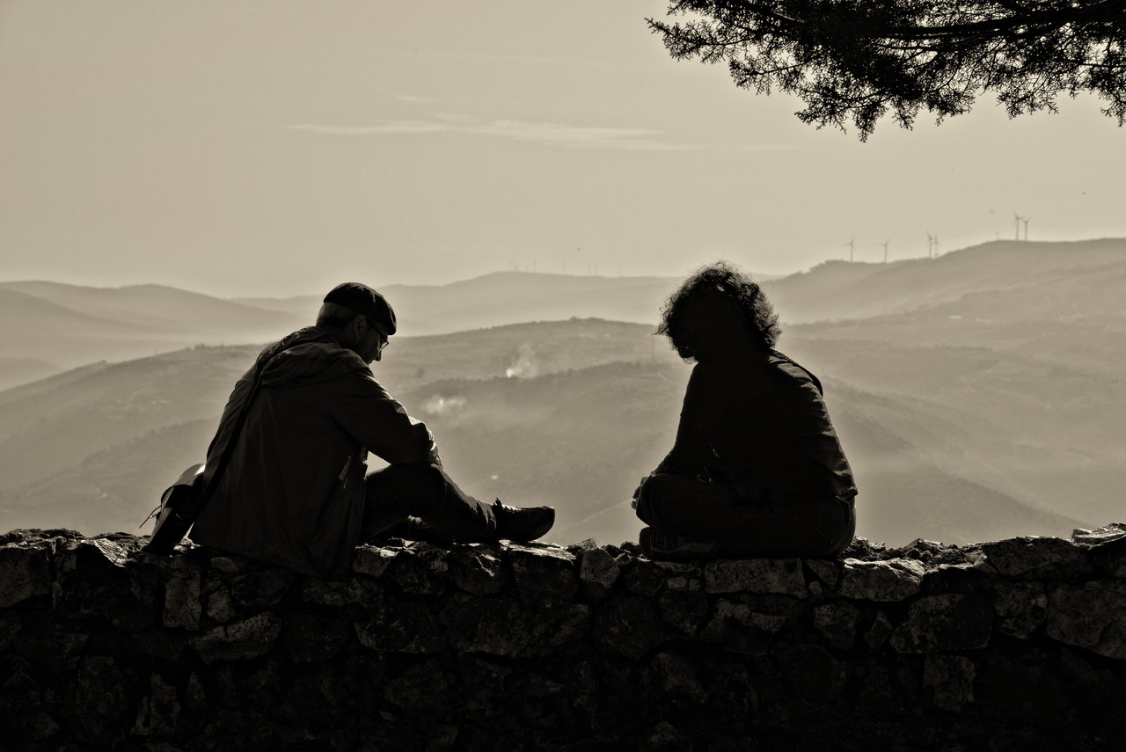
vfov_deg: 14.0
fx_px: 3067
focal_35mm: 98
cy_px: 376
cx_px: 563
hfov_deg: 20.8
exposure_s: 1/500
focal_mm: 98
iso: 100
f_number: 11
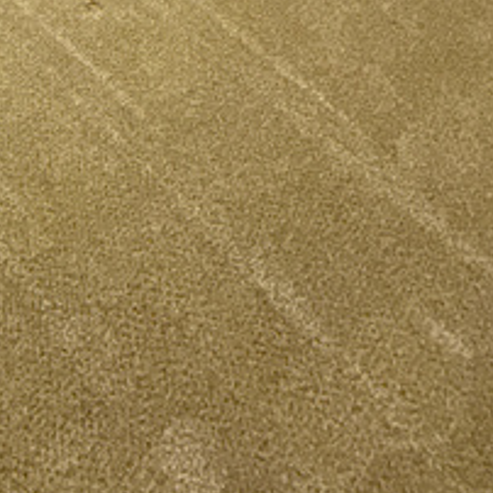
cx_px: -142
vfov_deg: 21.6
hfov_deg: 29.4
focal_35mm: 47
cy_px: -410
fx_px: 757
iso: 500
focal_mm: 2.22
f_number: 2.2
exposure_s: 1/60
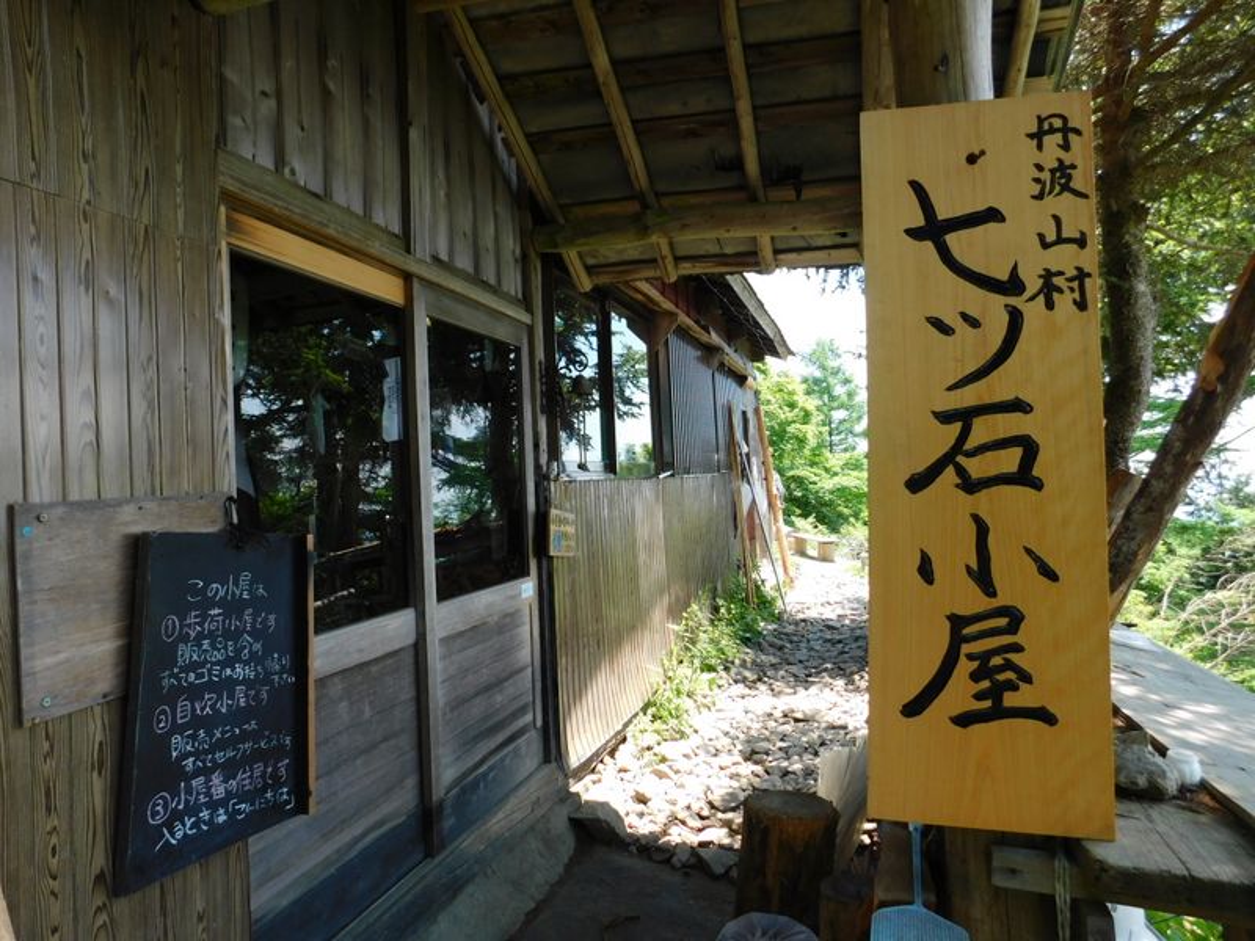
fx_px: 834
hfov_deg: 73.9
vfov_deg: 58.9
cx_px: 628
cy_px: 470
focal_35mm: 23
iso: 125
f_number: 3
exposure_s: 1/250
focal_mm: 4
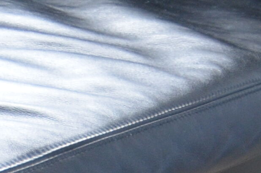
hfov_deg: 9.0
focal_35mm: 225
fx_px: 1628
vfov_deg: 5.7
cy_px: 481
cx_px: -106
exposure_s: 1/50
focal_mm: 25
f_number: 3.5
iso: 800
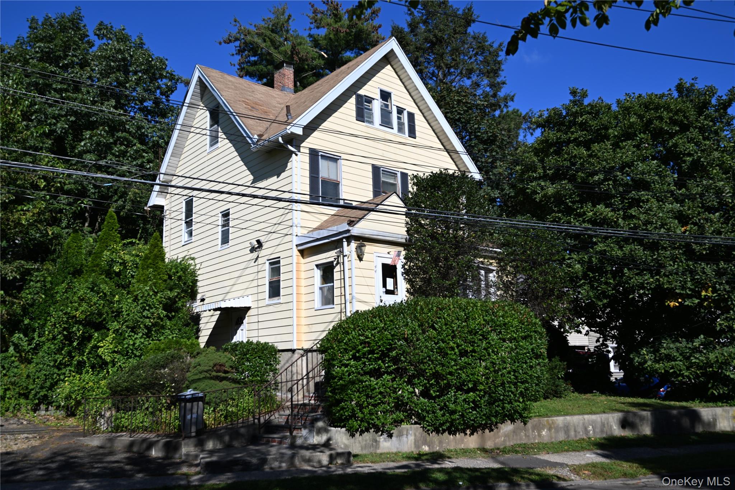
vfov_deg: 43.6
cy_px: 245
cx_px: 368
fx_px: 612
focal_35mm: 30
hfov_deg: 61.9
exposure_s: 1/640
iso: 100
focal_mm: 30
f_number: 6.3
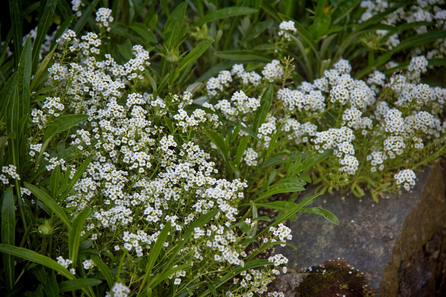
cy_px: 148
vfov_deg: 11.4
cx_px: 223
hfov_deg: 17.1
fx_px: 1487
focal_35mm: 120
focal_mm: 120
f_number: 4
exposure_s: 1/250
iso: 500
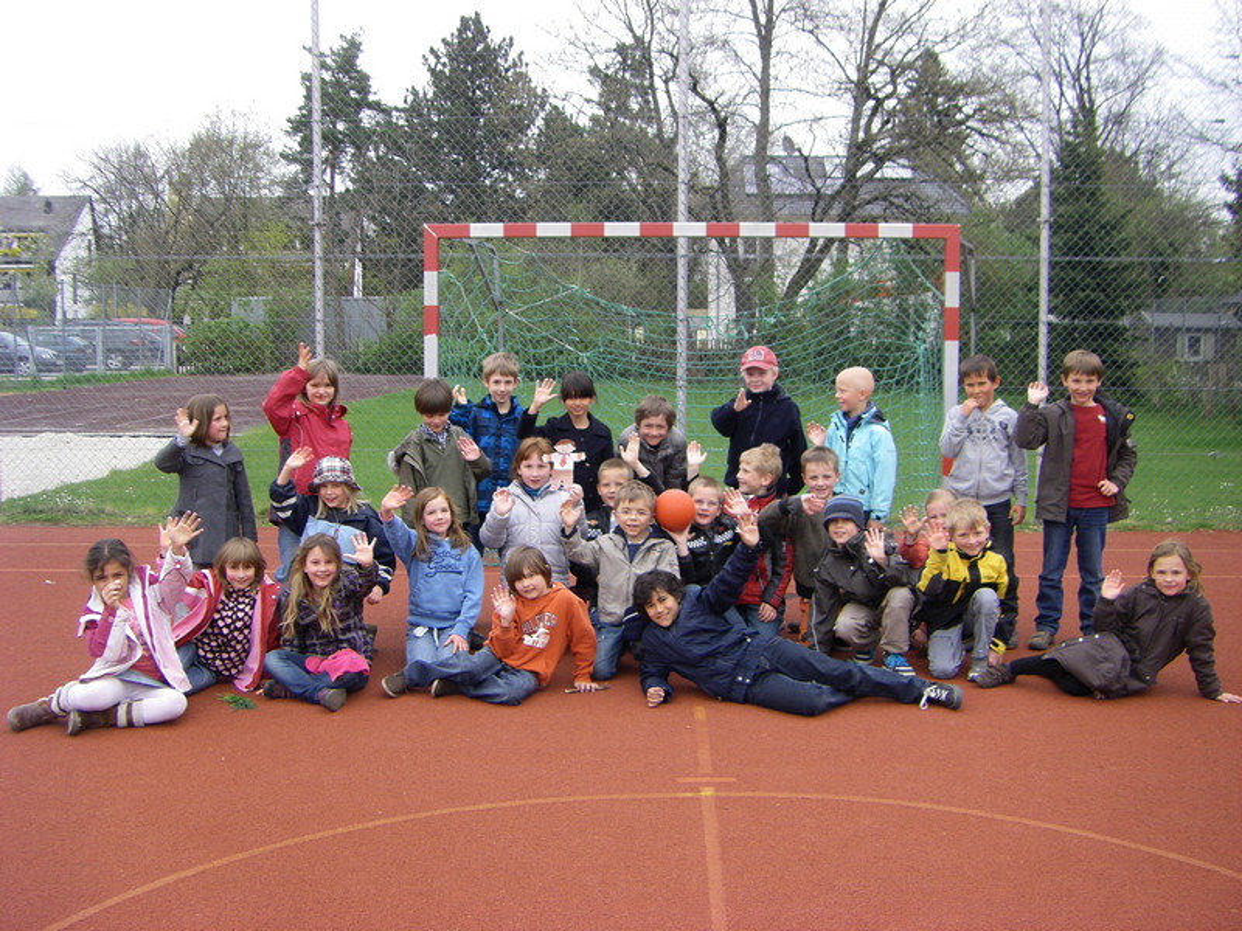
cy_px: 466
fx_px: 1507
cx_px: 621
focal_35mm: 42
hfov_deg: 44.8
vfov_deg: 34.3
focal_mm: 6.9
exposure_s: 1/100
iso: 64
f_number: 3.5
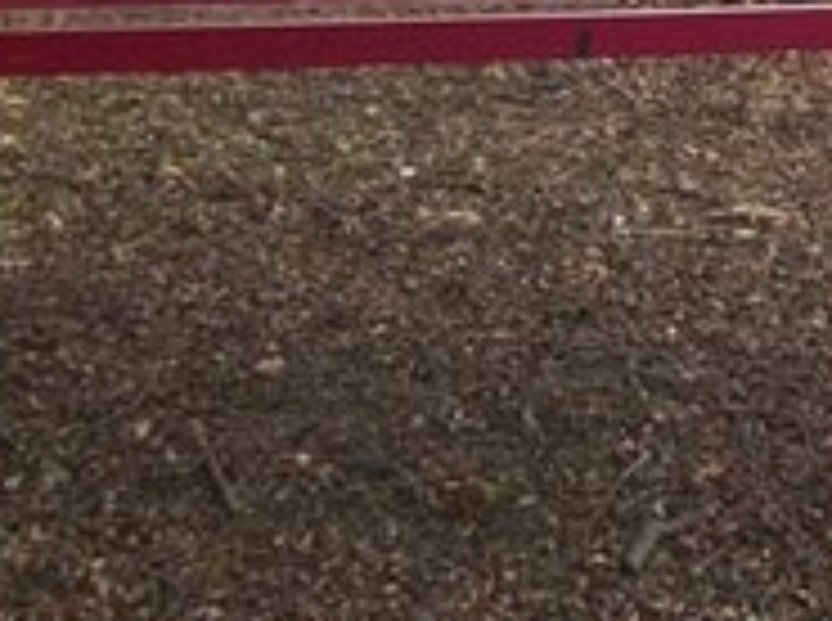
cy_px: -261
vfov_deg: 13.5
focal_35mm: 104
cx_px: 1156
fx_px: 2495
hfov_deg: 17.5
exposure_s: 1/160
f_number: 2.9
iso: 80
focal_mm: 5.7
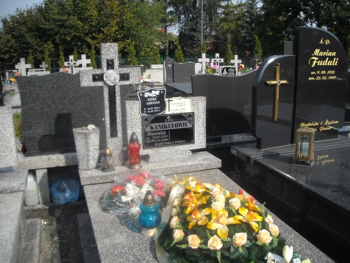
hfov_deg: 52.6
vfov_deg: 40.7
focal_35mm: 35
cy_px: 132
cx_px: 175
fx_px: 354
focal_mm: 5.7
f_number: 5.6
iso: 64
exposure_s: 1/218
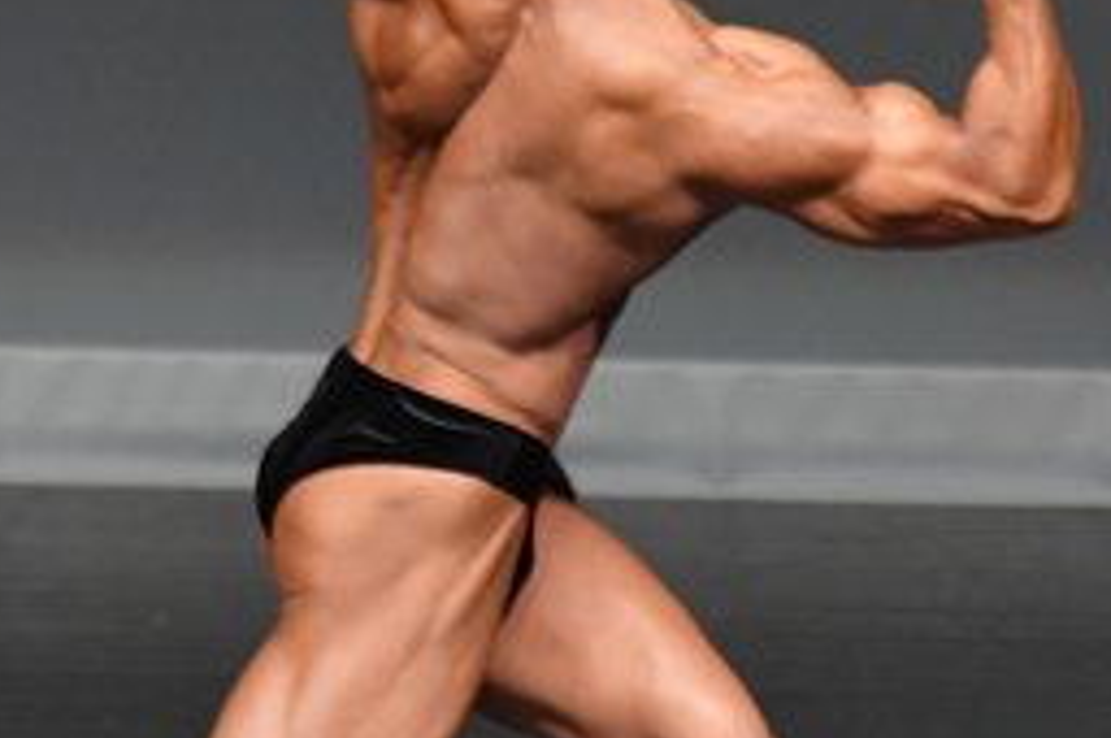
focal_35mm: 1137
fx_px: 35044
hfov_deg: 1.8
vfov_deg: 1.2
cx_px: 640
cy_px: 373
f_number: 5.6
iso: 4000
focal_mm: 250
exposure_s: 1/400
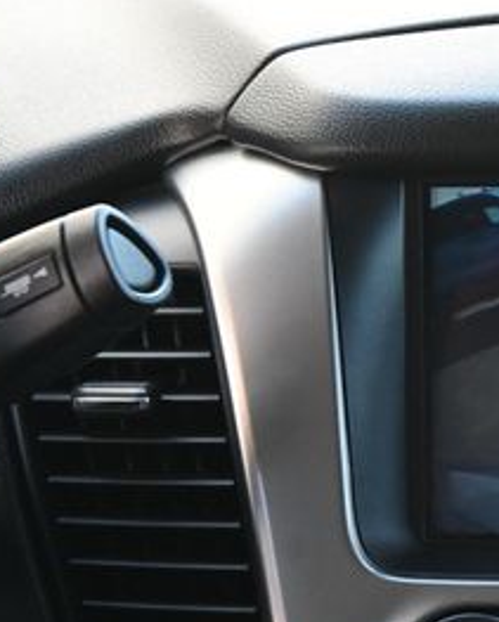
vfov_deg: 11.3
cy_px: 438
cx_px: 726
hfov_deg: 8.9
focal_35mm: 171
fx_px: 3151
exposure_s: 1/125
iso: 1250
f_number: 6.3
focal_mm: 50
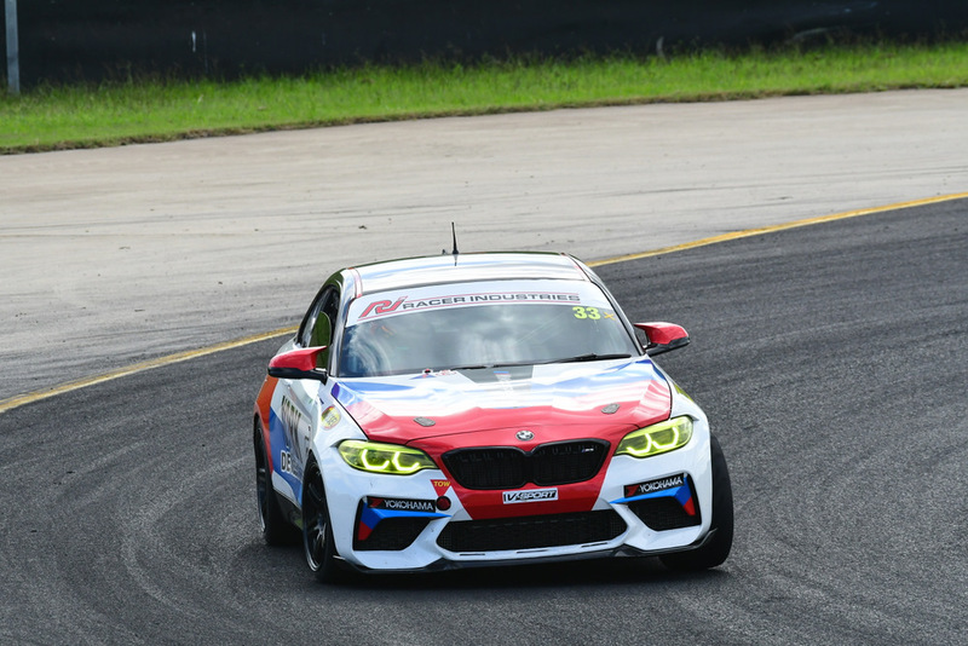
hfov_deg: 4.0
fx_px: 13718
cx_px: 484
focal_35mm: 510
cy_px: 323
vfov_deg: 2.7
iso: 800
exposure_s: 1/640
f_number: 10
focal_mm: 340
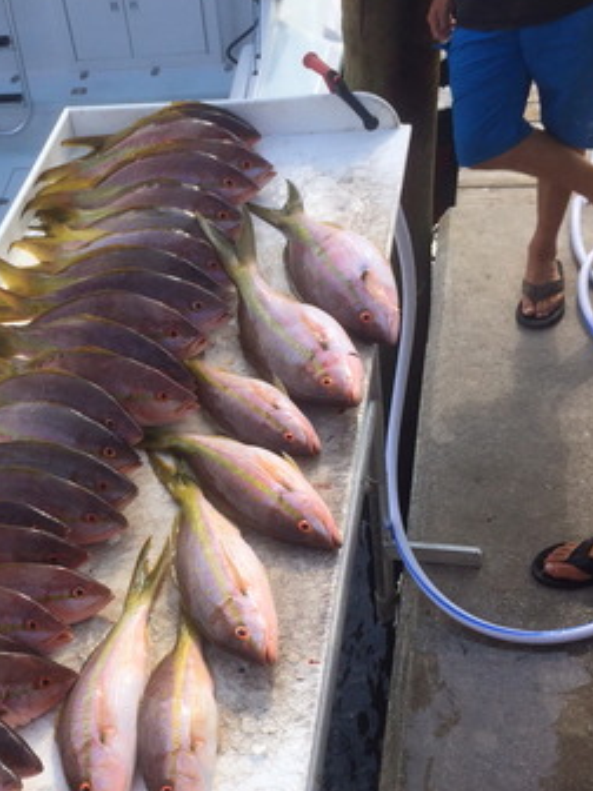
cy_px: 460
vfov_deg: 41.1
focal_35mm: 46
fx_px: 1051
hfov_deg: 30.9
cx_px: 144
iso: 32
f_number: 2.2
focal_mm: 4.15
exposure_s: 1/775
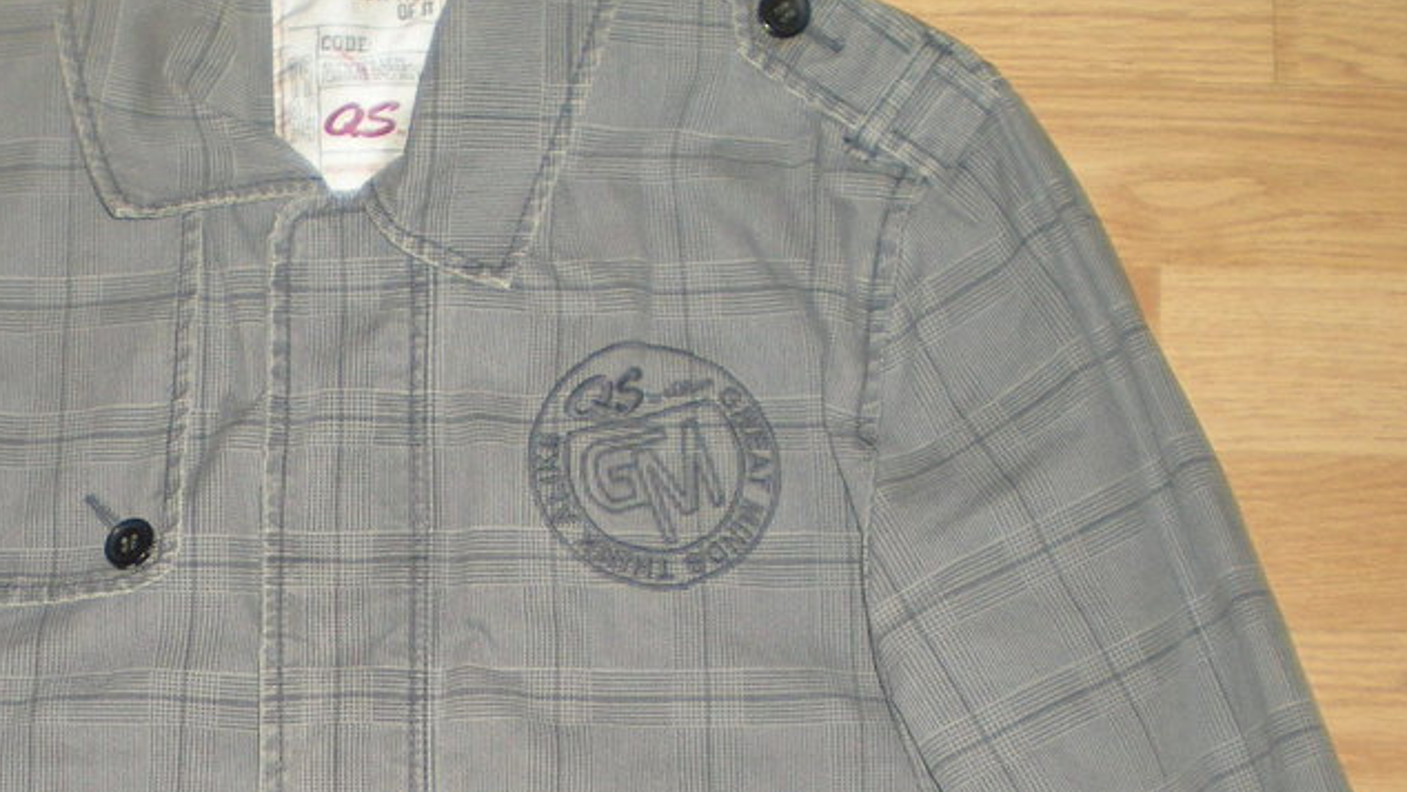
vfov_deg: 13.7
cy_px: 834
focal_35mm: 87
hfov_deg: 24.2
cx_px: 367
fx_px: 3247
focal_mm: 6.3
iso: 95
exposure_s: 1/60
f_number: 3.1
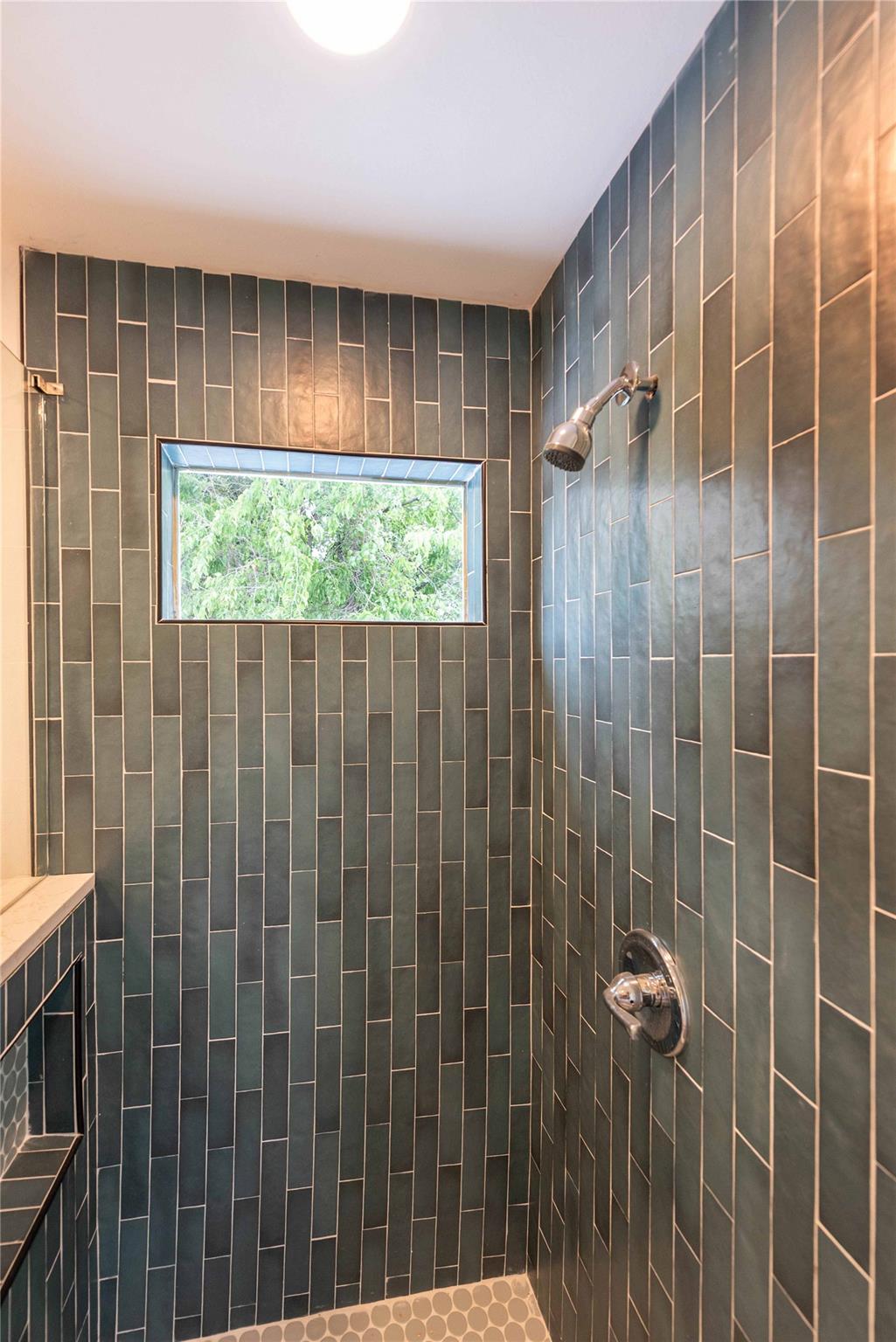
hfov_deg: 81.2
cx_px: 448
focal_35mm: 14
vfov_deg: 104.2
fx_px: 522
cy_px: 671
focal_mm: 14
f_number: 4
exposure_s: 1/60
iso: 450
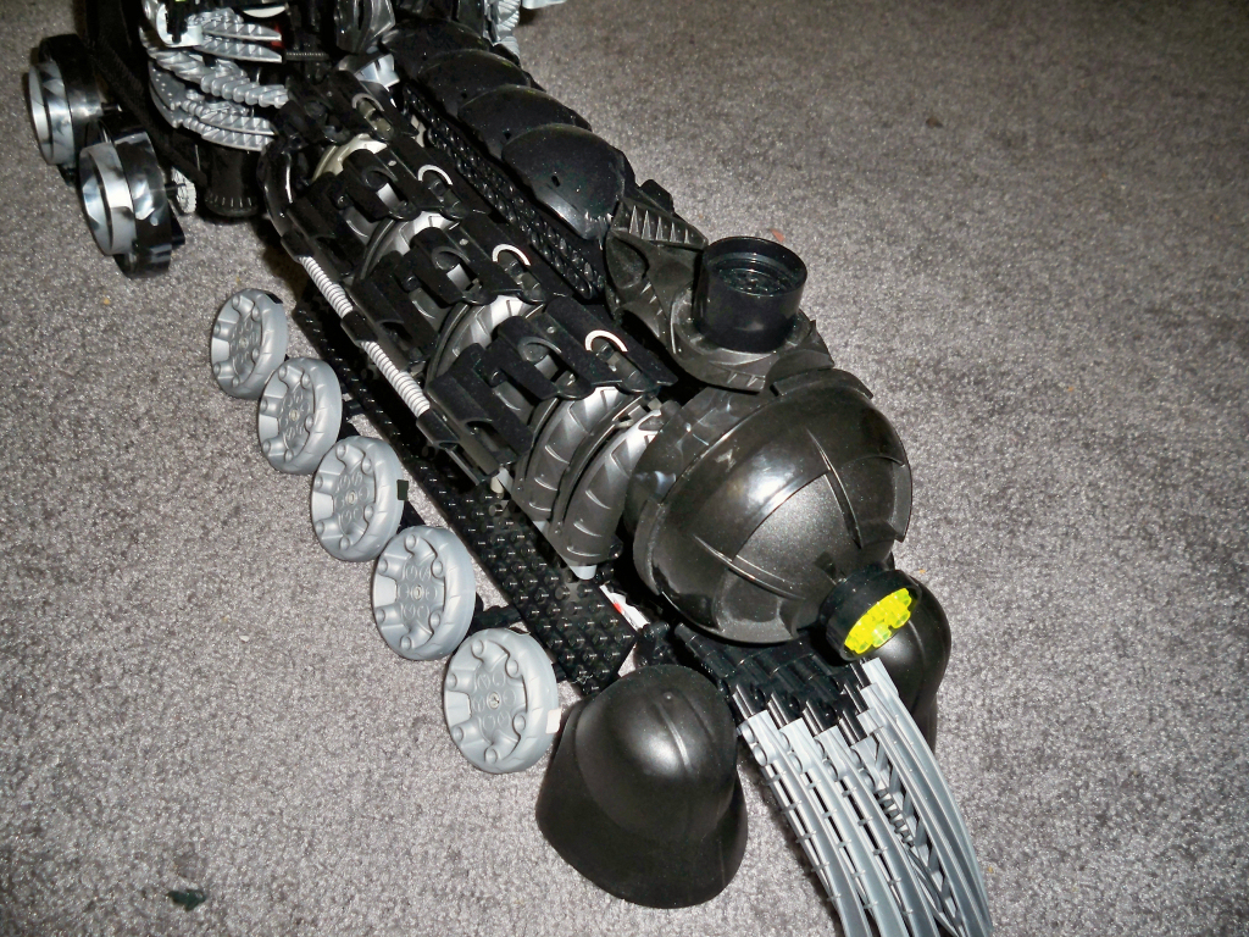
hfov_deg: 52.6
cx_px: 624
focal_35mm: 35
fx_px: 1263
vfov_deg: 40.7
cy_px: 468
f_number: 3.1
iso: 200
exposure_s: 1/60
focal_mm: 6.3
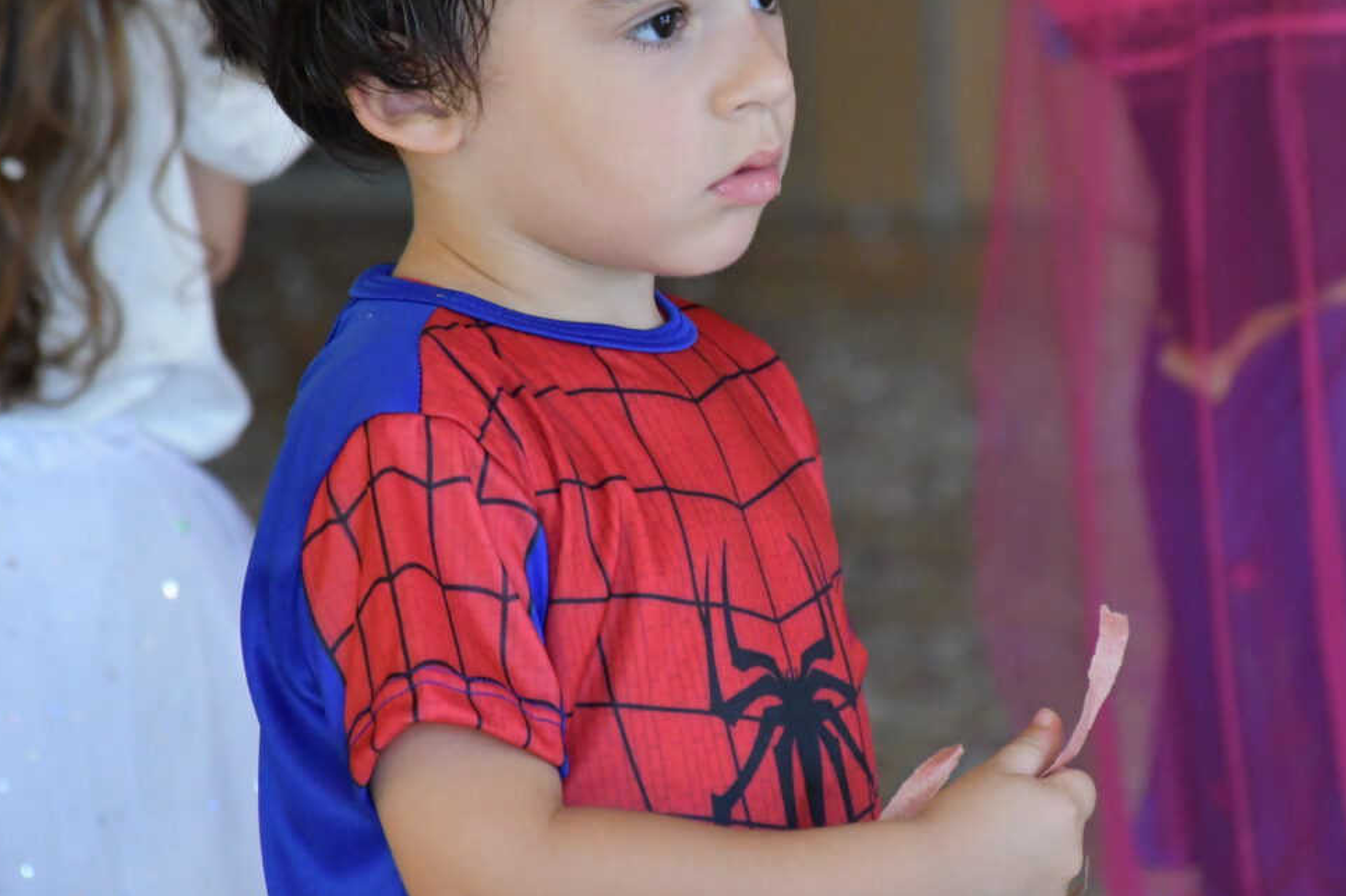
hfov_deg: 4.9
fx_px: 15625
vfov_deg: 3.3
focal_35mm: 418
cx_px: 827
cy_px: 354
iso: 3200
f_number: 5.6
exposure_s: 1/400
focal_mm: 140
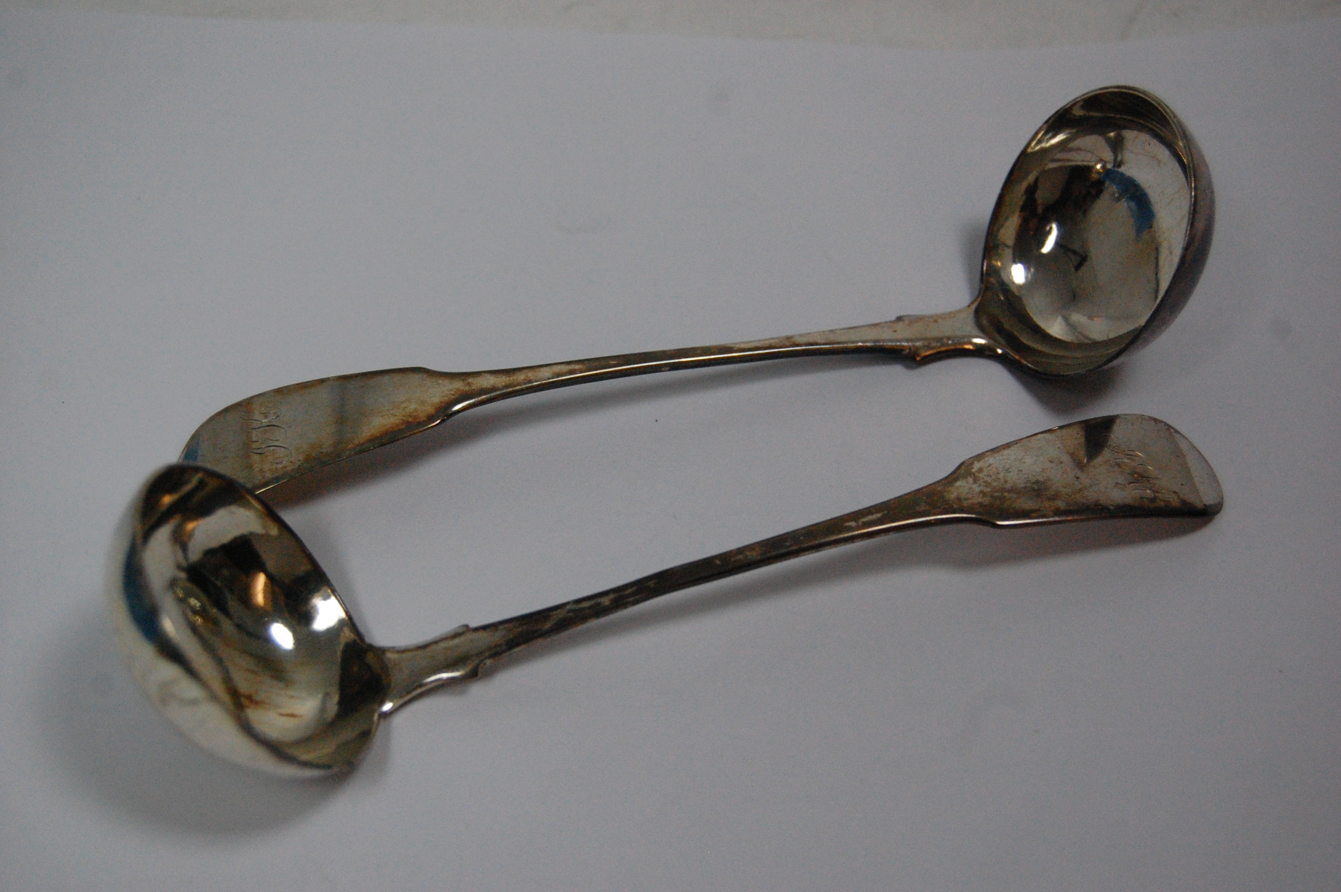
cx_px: 670
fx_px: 2121
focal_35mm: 57
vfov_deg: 23.7
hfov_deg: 35.1
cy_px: 446
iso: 1600
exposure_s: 1/800
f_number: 5
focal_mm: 38
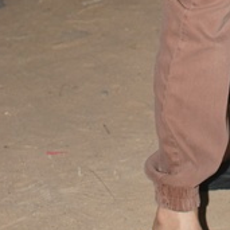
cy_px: -282
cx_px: 282
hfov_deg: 11.0
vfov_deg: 10.1
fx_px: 1165
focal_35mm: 155
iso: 125
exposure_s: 1/250
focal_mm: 32
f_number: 4
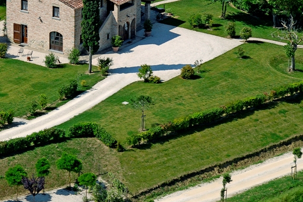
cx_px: 62
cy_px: 53
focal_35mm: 269
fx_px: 2265
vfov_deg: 5.1
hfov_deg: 7.6
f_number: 7.1
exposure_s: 1/320
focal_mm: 95
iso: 100
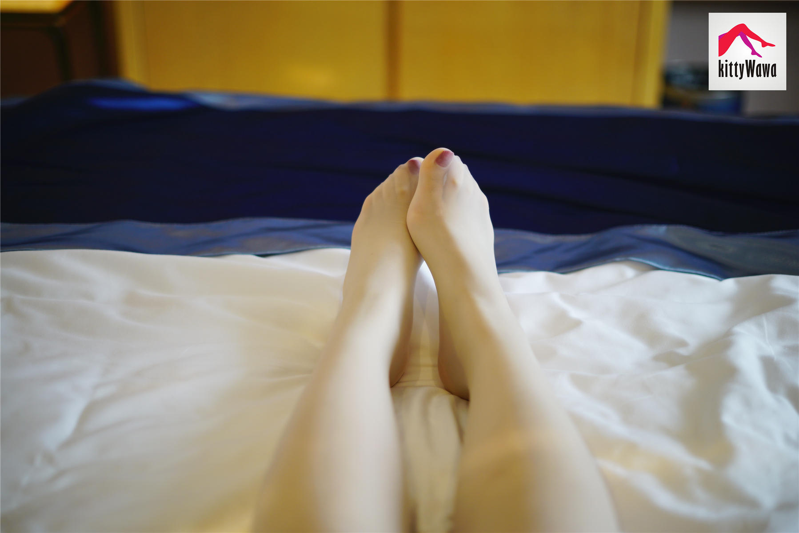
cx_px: 400
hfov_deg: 39.6
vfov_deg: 27.0
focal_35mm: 50
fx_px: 1110
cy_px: 266
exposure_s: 1/60
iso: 200
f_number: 1.8
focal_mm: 50
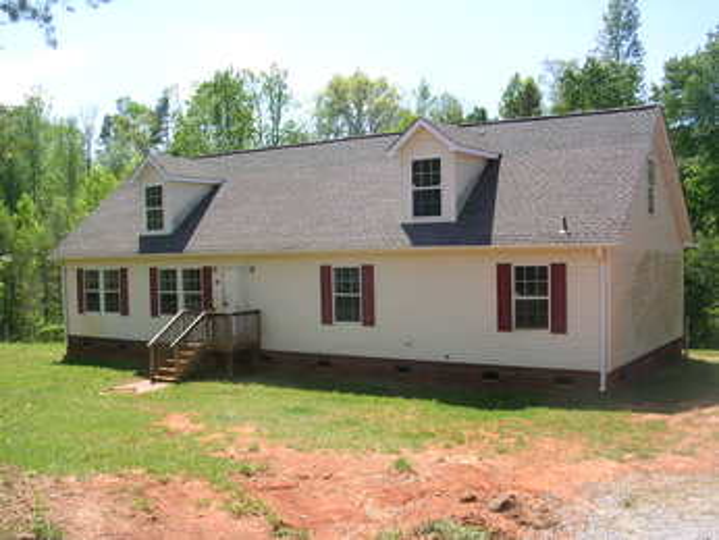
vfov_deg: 37.8
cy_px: 270
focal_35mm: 38
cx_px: 360
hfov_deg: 48.9
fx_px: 790
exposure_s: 1/153
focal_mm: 5.8
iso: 50
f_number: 5.6
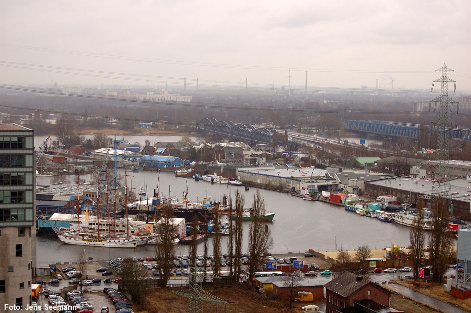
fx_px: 1098
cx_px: 236
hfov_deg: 24.2
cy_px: 156
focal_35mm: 84
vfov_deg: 16.2
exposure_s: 1/200
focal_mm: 56
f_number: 5.6
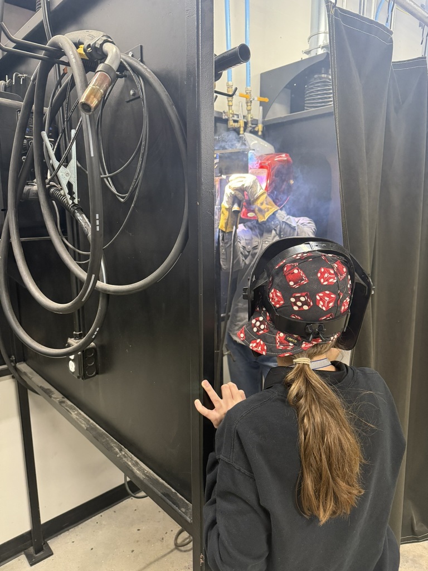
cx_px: 214
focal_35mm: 24
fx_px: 396
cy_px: 286
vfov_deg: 71.6
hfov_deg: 56.8
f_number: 1.78
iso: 320
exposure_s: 1/60
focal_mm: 6.76
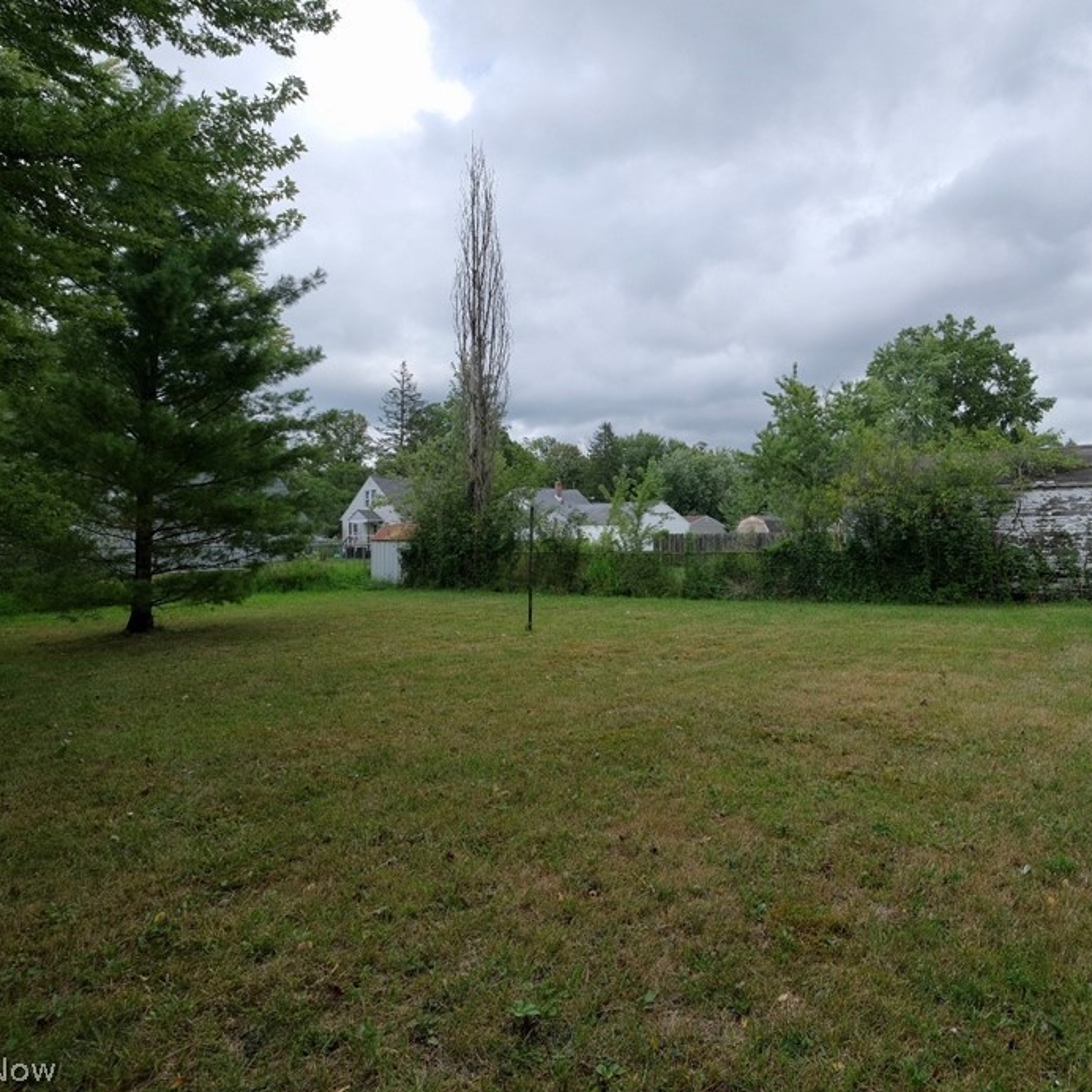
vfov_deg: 74.8
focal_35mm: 20
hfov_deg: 71.9
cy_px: 524
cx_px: 754
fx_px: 714
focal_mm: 10
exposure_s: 1/400
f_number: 5.6
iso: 320
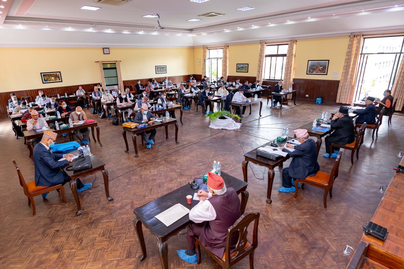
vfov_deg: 73.8
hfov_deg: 96.7
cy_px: 134
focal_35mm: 16
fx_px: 180
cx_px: 202
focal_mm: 16
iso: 800
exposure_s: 1/80
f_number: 4.5
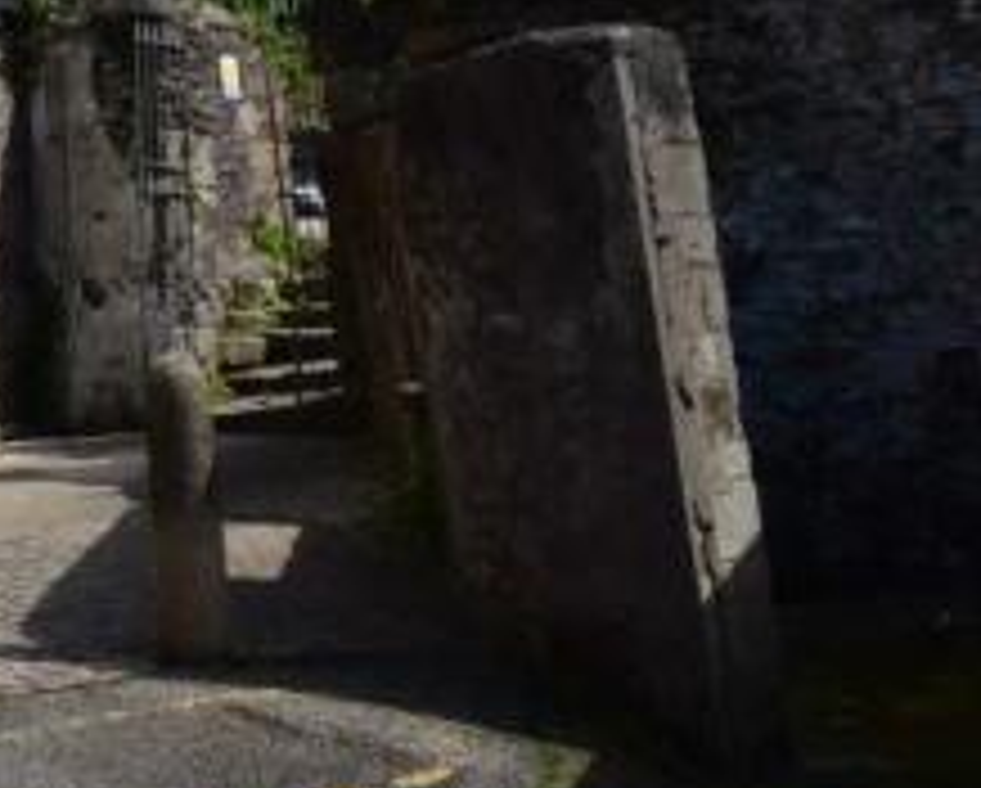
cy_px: -106
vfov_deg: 19.3
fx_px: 2210
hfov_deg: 22.1
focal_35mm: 76
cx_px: -349
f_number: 11
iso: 360
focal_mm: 18
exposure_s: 1/500
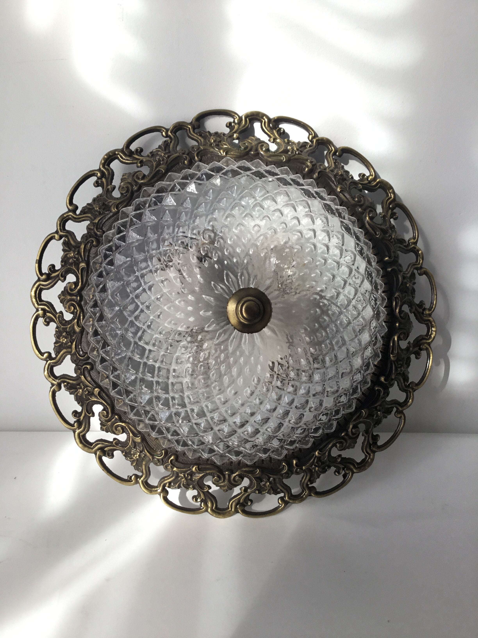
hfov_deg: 45.4
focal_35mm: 31
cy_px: 319
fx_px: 571
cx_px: 239
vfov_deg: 58.4
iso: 40
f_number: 2.4
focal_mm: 3.3
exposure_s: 1/100
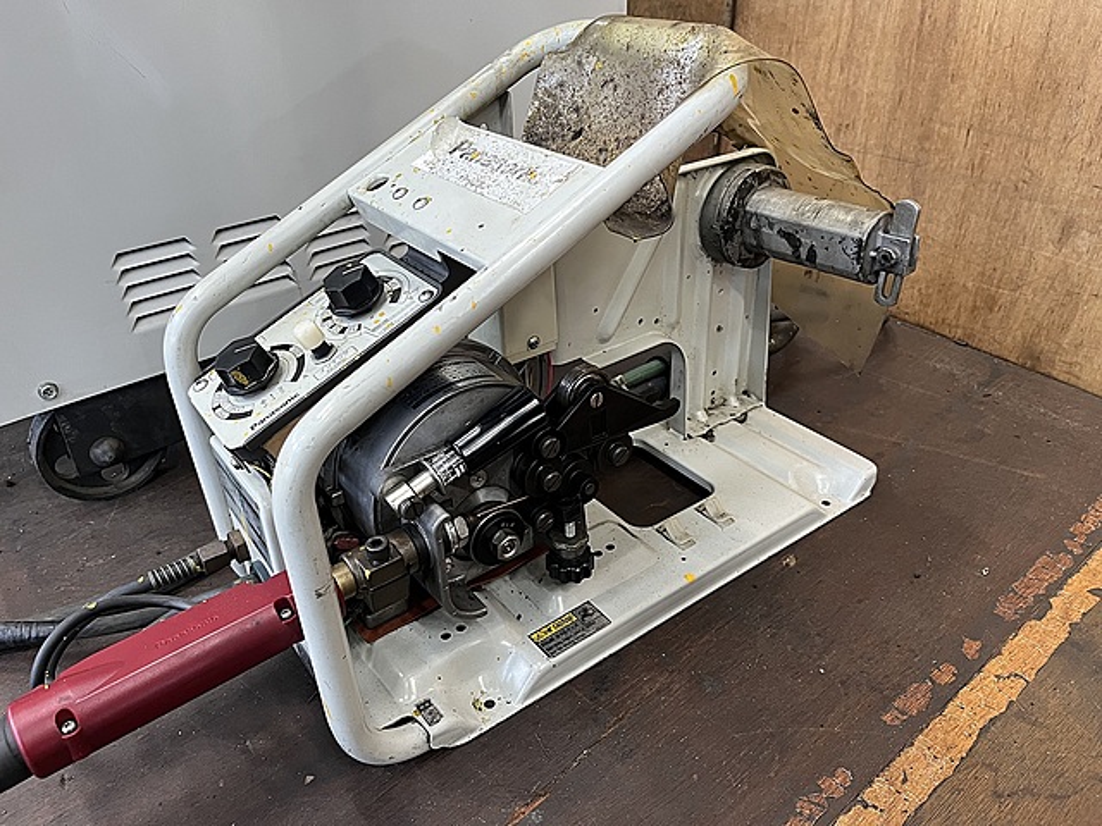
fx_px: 828
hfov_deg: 67.3
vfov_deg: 53.1
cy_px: 413
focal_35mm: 26
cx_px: 551
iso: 200
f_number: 1.6
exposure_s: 1/60
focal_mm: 5.1
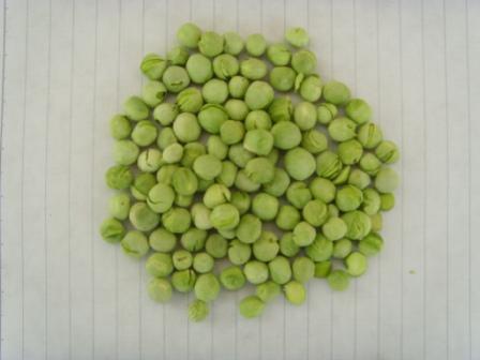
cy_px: 180
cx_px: 240
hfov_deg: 47.9
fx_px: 541
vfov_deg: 36.8
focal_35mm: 39
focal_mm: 6.6
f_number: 3.5
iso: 80
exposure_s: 1/125
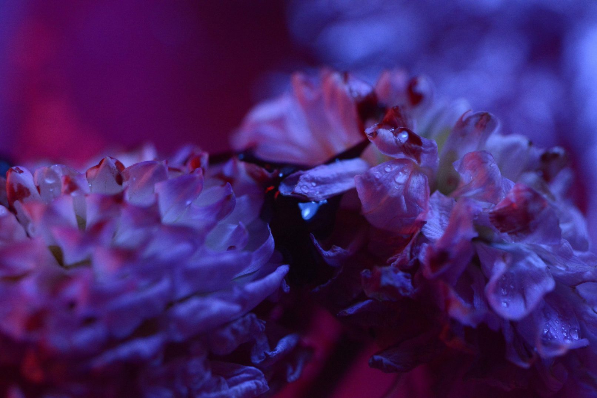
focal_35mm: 180
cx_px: 298
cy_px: 199
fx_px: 2986
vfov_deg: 7.6
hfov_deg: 11.4
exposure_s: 1/250
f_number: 4
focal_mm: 180
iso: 6400
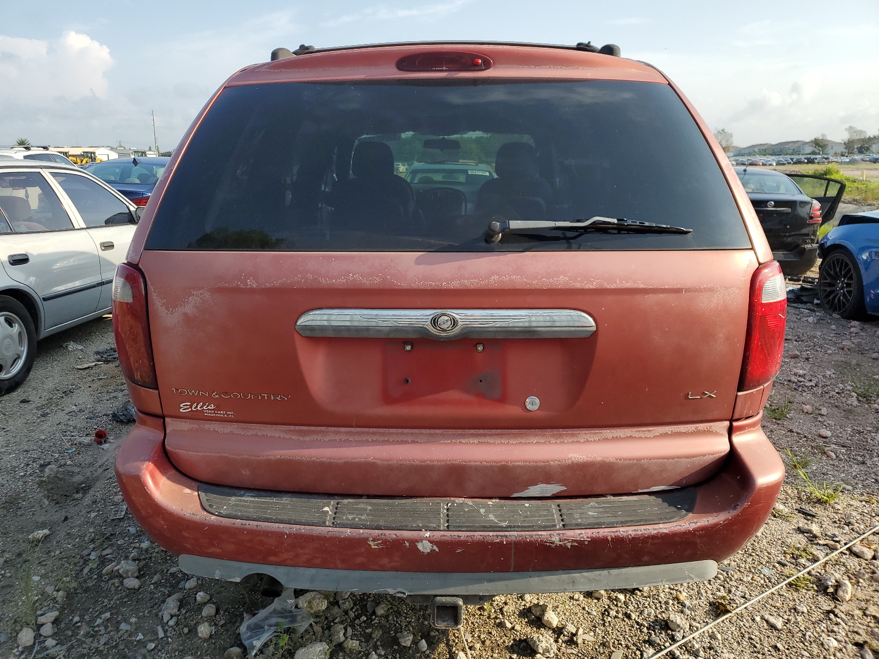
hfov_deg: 67.3
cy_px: 330
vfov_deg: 53.1
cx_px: 440
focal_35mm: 26
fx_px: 660
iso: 50
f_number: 1.5
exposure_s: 1/1667
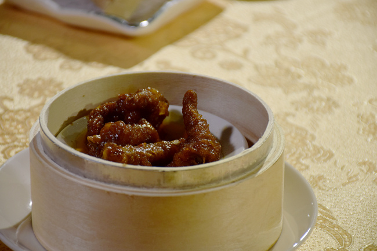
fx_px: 2043
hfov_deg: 10.5
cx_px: 188
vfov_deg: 7.1
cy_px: 126
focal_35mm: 195
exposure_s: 1/30
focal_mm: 130
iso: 400
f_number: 5.6
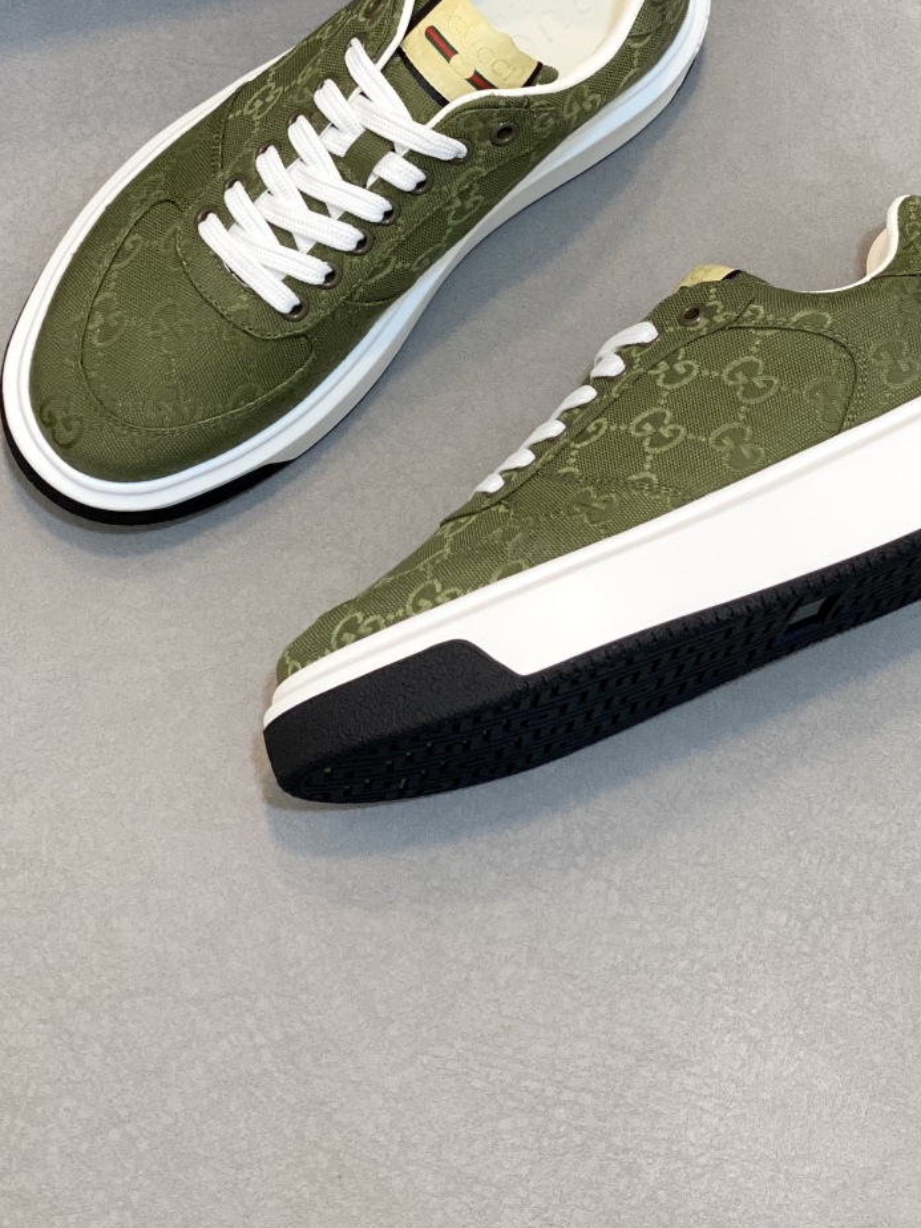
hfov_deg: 18.2
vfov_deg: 23.8
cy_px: 278
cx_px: 461
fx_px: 2873
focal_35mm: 81
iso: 125
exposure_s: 1/100
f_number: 2
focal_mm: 6
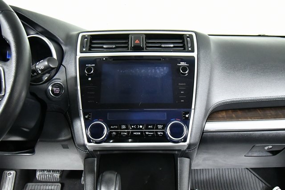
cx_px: 142
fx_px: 238
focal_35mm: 30
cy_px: 95
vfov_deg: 43.6
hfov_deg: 61.9
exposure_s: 1/250
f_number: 5.6
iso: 12800
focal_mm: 20
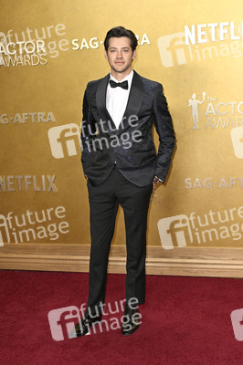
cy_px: 182
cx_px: 122
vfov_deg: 41.9
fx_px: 477
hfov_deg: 28.6
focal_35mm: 47
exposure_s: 1/320
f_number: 5.6
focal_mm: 47
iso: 2500
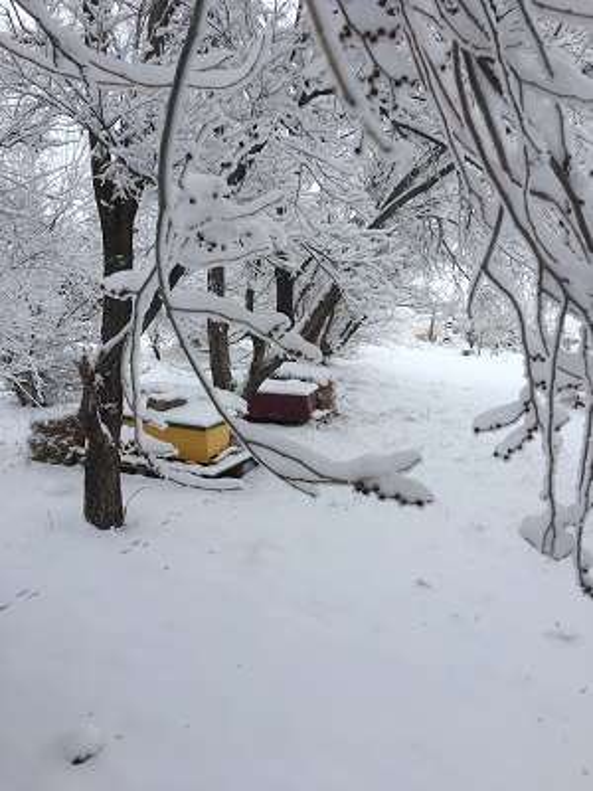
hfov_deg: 48.2
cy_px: 396
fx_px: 662
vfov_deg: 61.7
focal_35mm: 29
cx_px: 296
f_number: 2.2
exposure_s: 1/927
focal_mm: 4.15
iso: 25
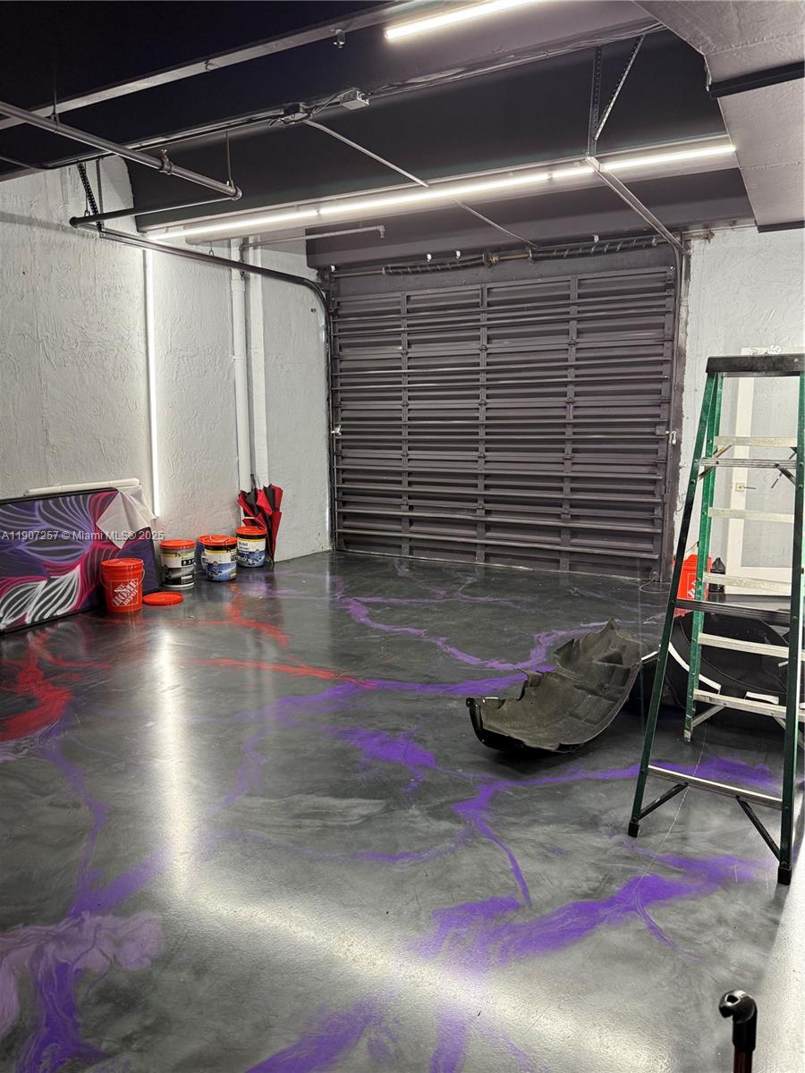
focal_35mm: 24
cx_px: 402
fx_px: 744
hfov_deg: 56.8
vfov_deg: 71.6
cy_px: 536
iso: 200
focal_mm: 6.76
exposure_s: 1/60
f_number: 1.78
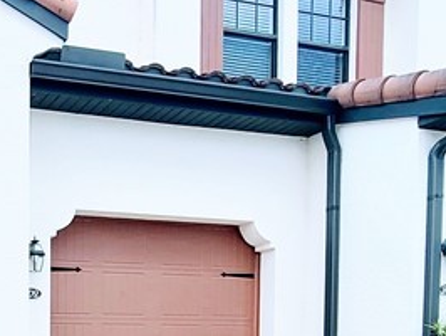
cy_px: 398
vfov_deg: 26.1
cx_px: -35
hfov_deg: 33.6
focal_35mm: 50
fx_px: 645
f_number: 2.2
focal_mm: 2.2
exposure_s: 1/697
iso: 50
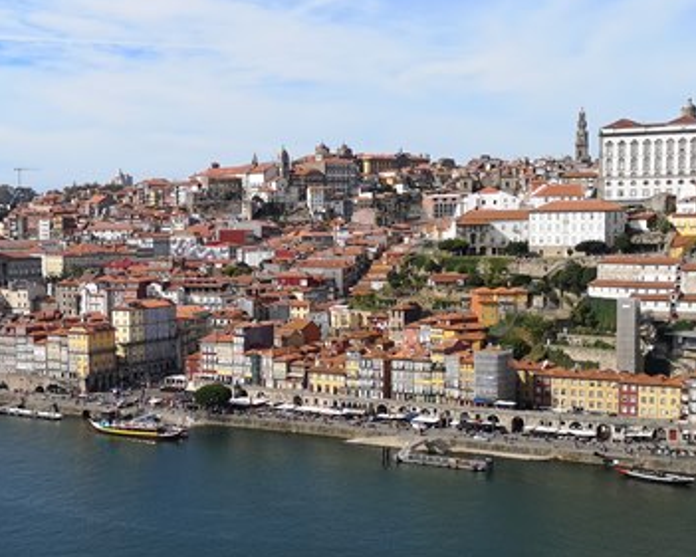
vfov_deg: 25.3
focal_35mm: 60
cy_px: 351
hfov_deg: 31.4
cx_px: 284
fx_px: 1236
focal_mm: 3.95
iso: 50
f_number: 1.8
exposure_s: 1/2326
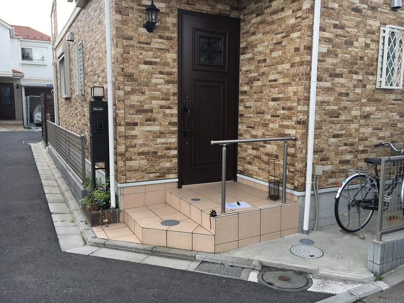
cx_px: 202
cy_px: 152
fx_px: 338
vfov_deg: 48.2
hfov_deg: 61.7
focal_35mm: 29
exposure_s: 1/144
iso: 25
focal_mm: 4.15
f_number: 2.2
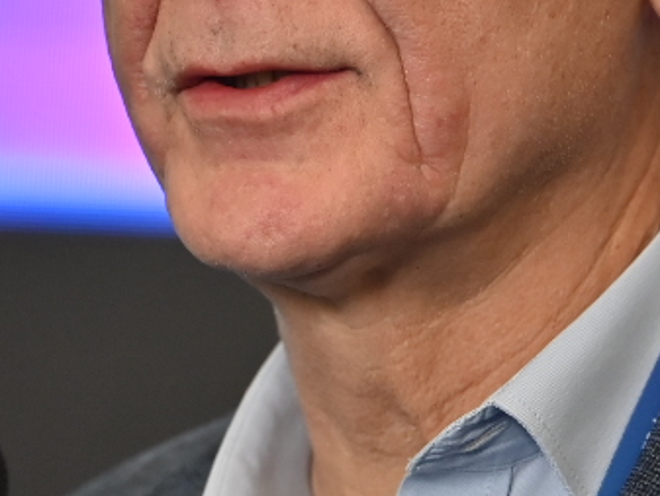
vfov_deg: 1.8
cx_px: 296
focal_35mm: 831
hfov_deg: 2.4
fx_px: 15850
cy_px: 135
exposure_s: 1/200
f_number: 2.8
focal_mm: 180
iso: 560
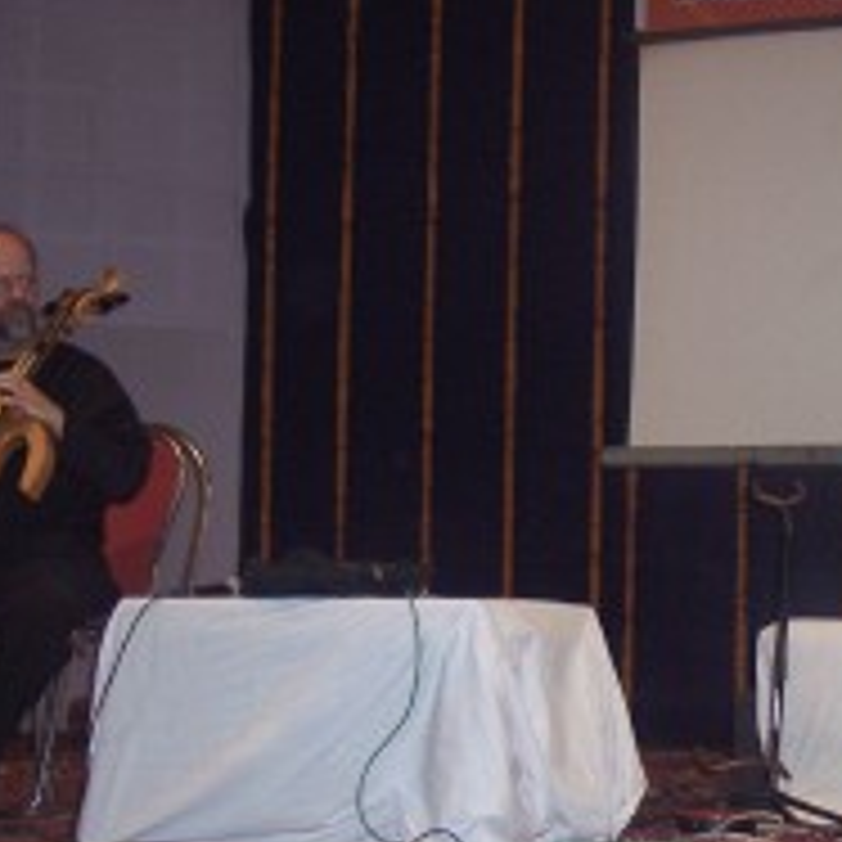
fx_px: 2532
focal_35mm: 92
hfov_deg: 18.3
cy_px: 718
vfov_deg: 18.6
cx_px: 883
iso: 140
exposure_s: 1/60
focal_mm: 8
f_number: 2.8
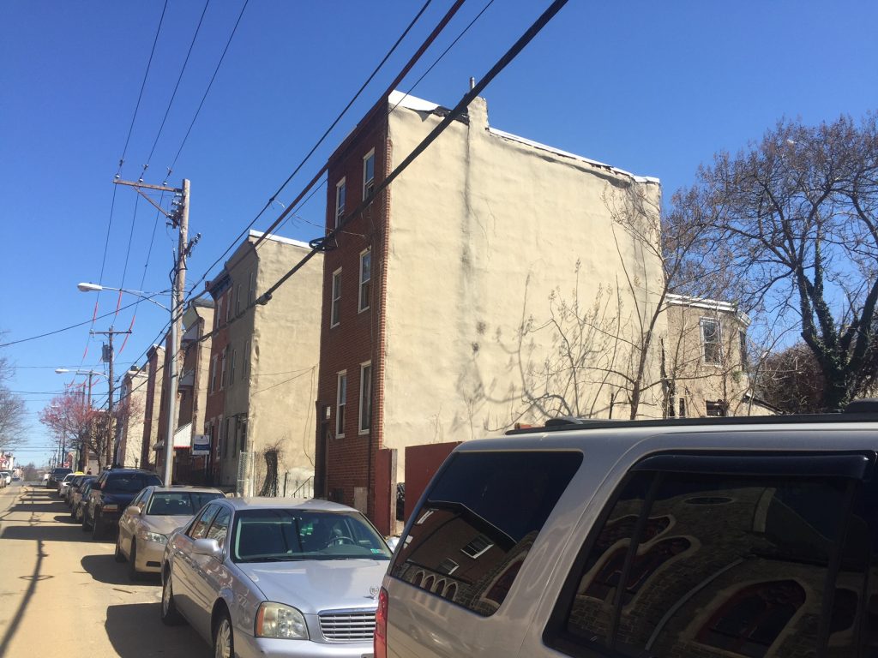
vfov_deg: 48.2
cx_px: 439
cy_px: 329
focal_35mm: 29
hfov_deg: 61.7
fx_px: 736
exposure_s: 1/1647
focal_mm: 4.15
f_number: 2.2
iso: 32
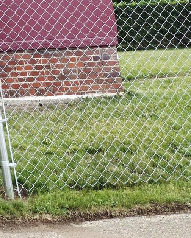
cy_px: -111
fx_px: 755
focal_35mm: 107
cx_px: -366
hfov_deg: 10.5
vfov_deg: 16.5
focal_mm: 5.4
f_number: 1.8
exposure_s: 1/278
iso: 25
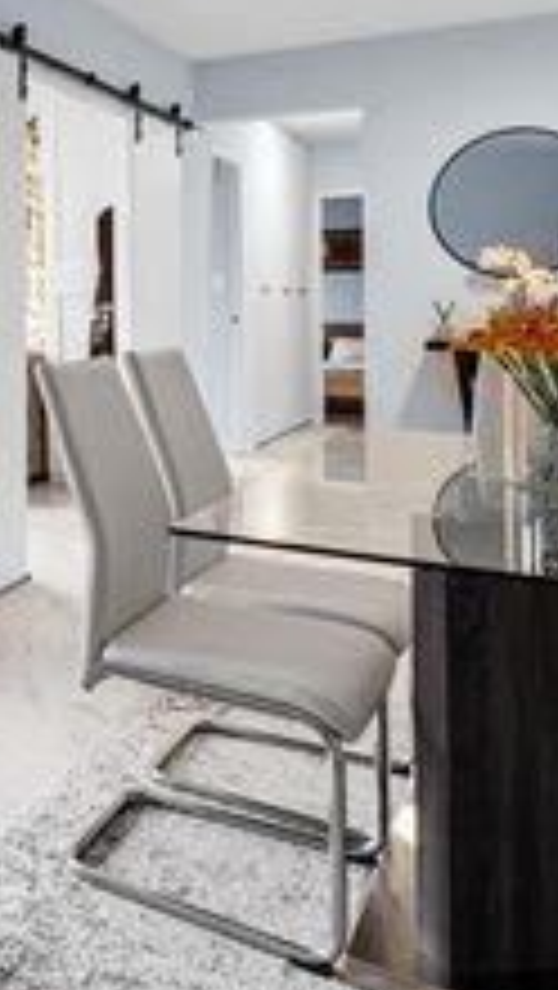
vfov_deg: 51.3
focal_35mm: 38
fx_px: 998
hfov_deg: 26.3
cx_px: -176
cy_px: 295
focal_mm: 16
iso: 500
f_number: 22
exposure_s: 2
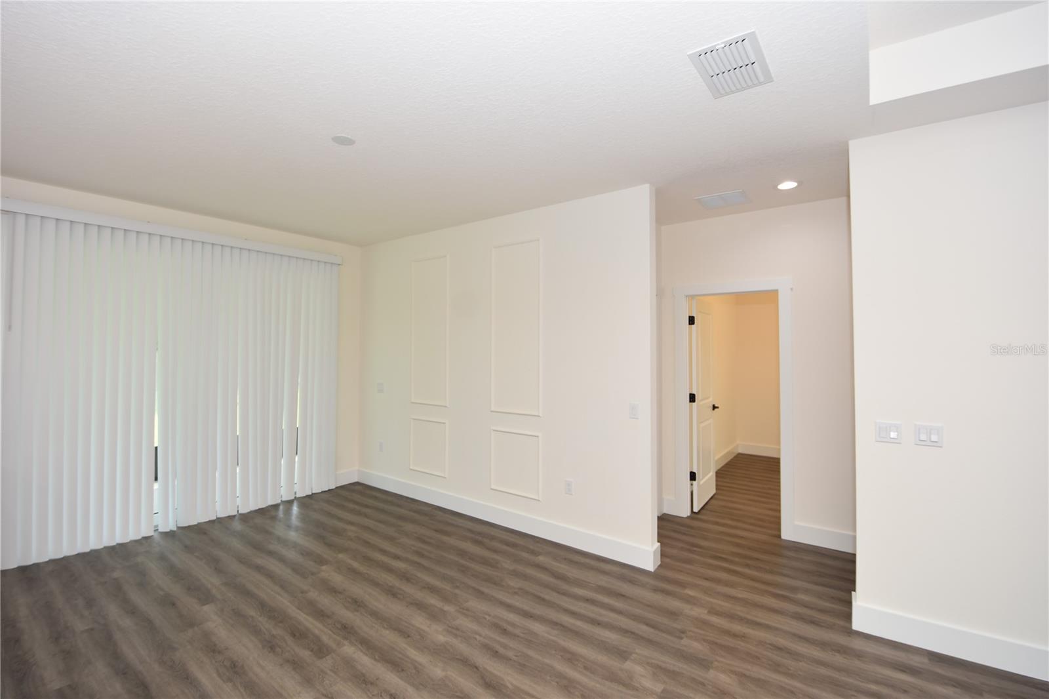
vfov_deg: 77.3
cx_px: 524
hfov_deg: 100.4
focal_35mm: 15
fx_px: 437
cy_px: 350
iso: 200
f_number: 4
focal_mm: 10
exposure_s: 1/60
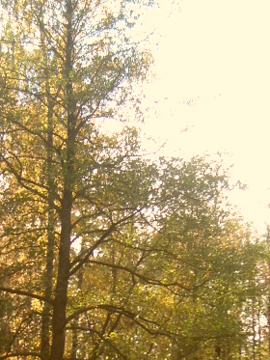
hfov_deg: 15.4
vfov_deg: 19.6
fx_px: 998
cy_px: 397
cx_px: 110
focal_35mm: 96
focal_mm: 5.8
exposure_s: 1/337
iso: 50
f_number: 2.8
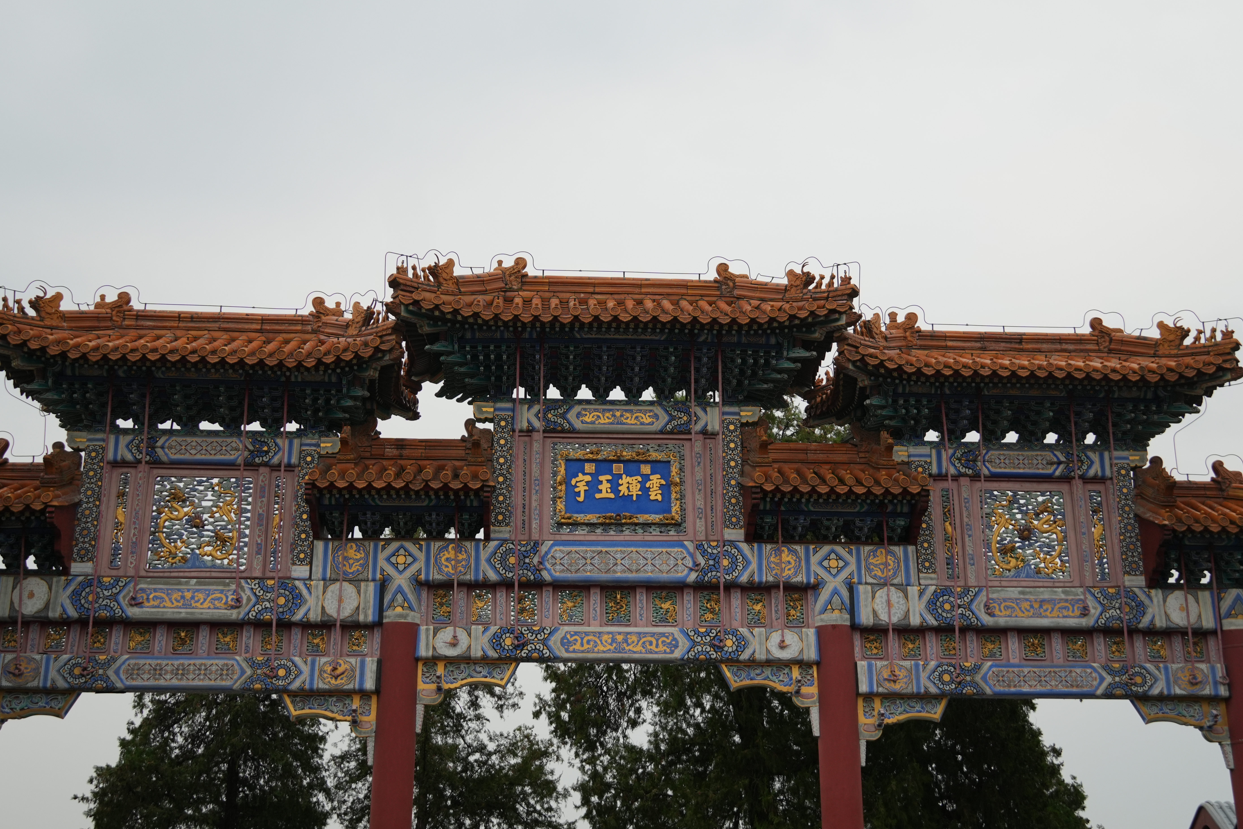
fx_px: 1331
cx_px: 621
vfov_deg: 34.5
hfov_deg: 50.1
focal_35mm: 39
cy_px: 461
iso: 200
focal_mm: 23
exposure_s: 1/320
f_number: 4
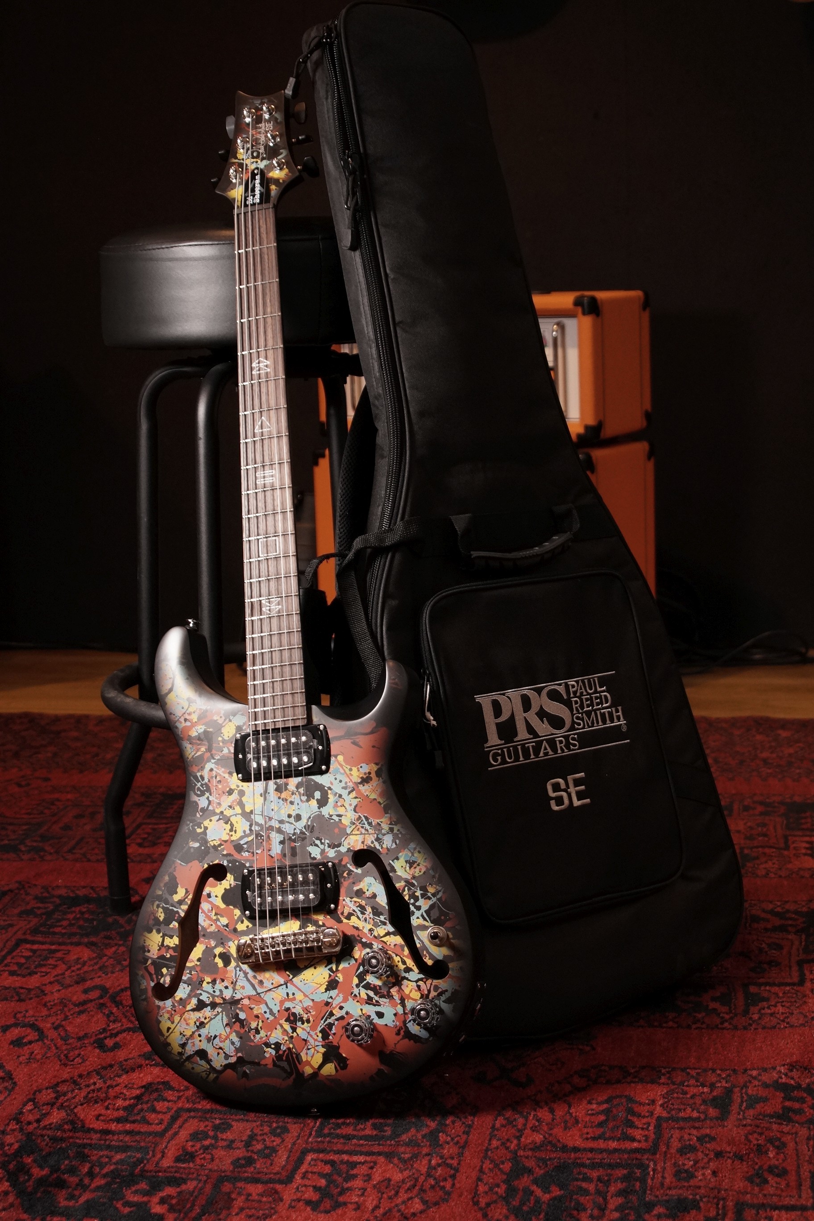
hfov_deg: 25.8
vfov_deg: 37.9
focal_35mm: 52
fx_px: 1780
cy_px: 610
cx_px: 407
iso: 800
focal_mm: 35
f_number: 5
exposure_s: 1/100
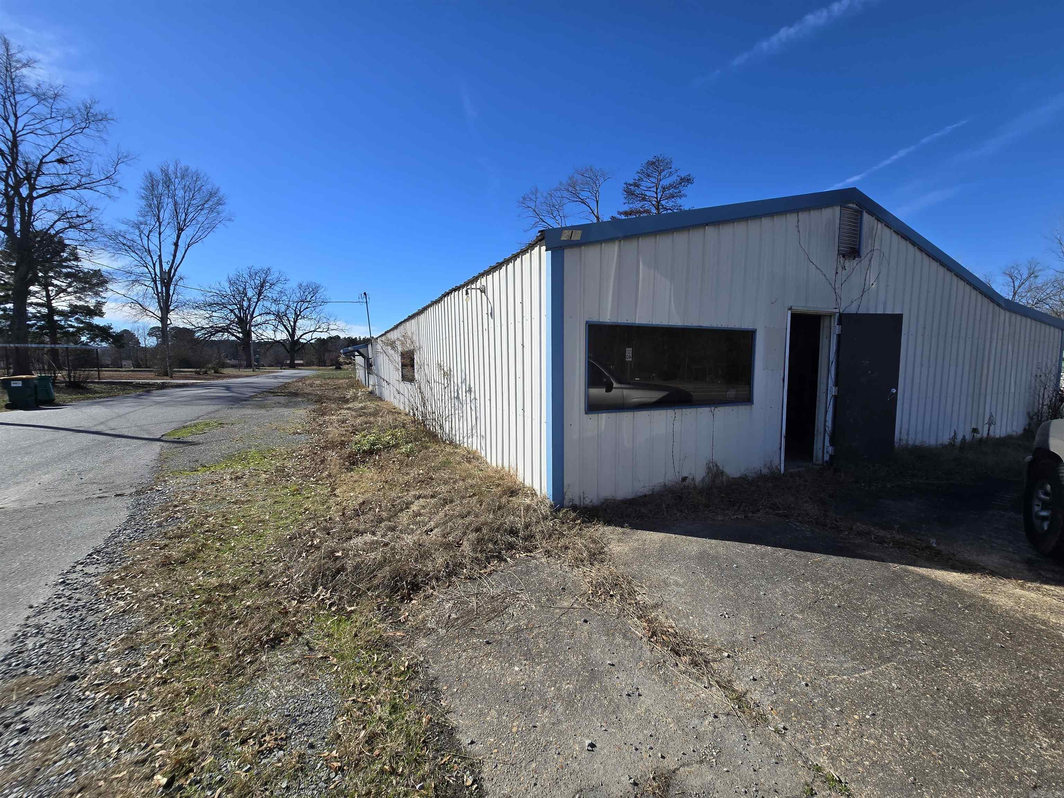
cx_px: 532
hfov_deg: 106.2
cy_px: 399
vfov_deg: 89.9
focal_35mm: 13
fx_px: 400
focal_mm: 2.2
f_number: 2.2
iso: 50
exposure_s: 1/2391
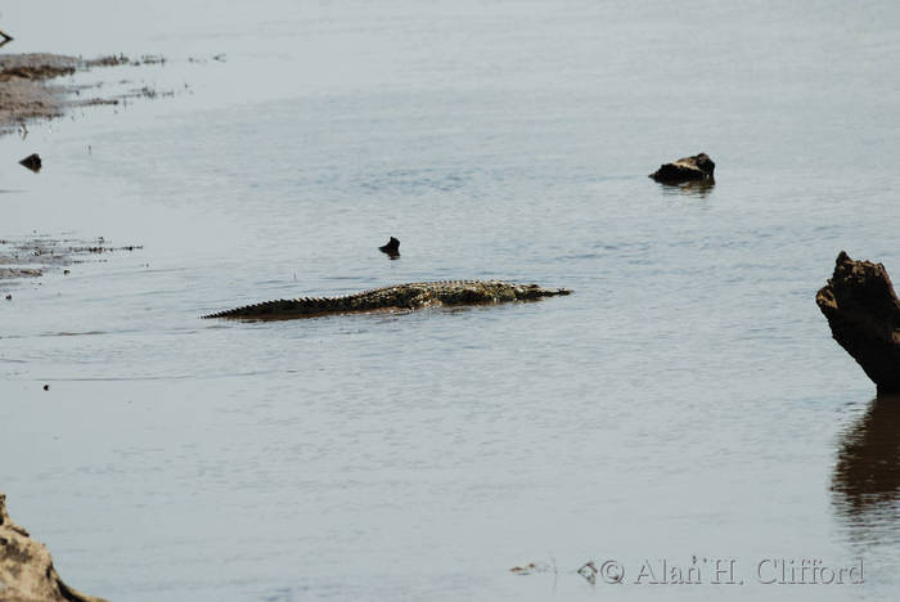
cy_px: 301
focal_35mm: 600
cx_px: 450
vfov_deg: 2.3
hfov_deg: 3.4
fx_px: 15012
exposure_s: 1/400
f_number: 6.3
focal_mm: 400
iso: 100
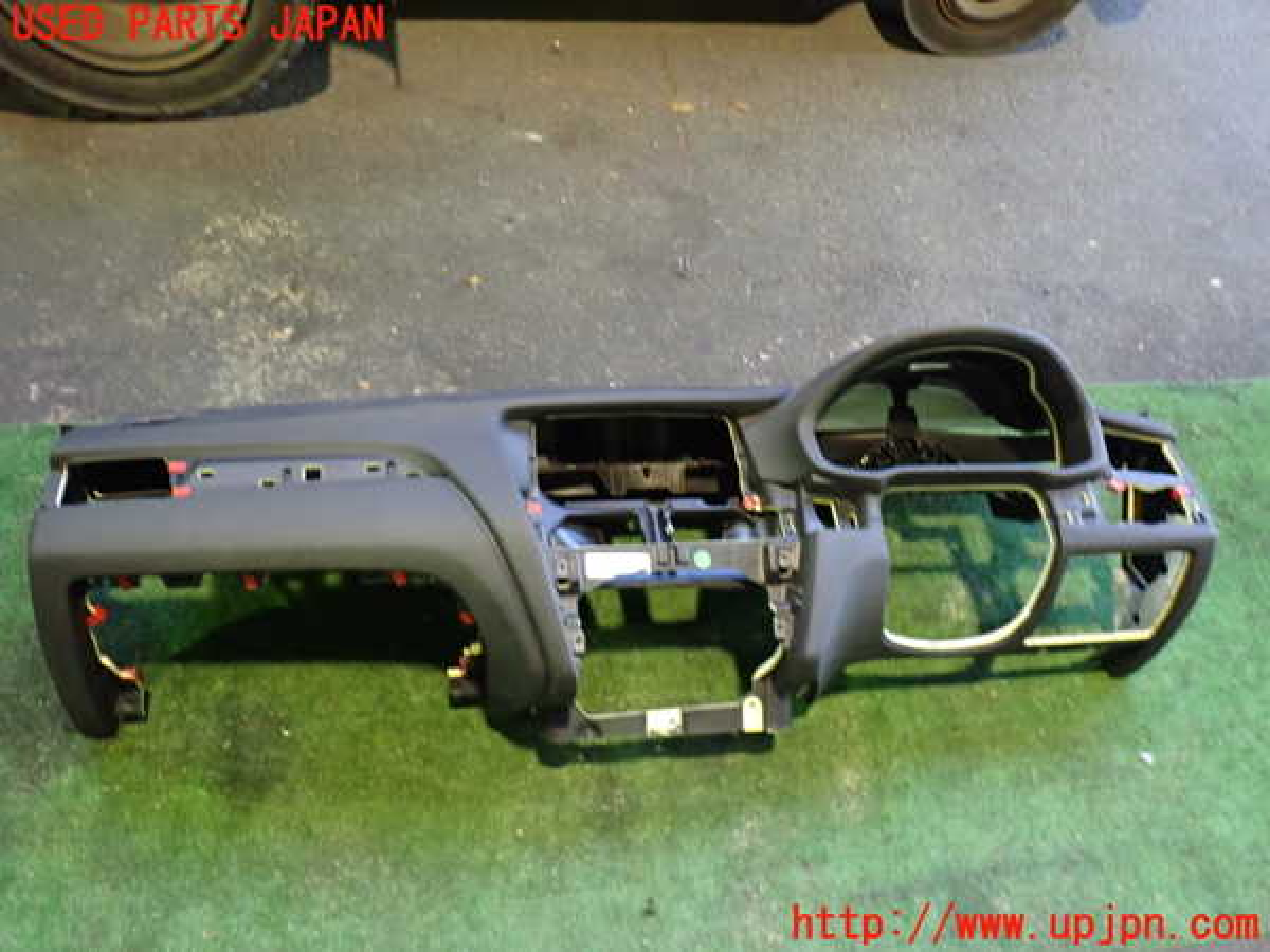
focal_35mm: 30
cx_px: 635
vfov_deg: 46.8
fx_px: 1101
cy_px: 476
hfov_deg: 60.0
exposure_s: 1/30
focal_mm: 5.4
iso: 800
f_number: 2.3
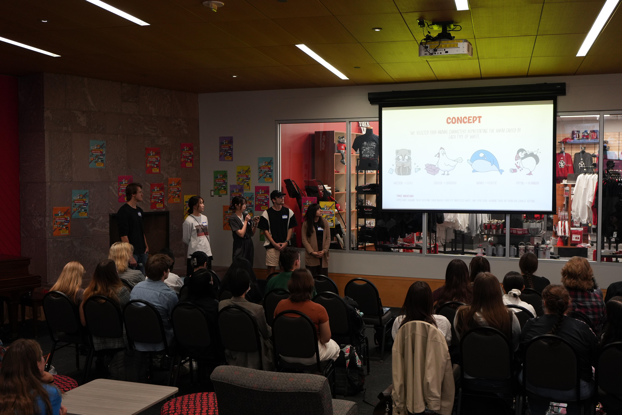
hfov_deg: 48.5
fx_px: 691
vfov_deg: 33.4
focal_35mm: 40
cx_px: 311
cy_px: 208
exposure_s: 1/160
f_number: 4
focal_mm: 40
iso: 1600
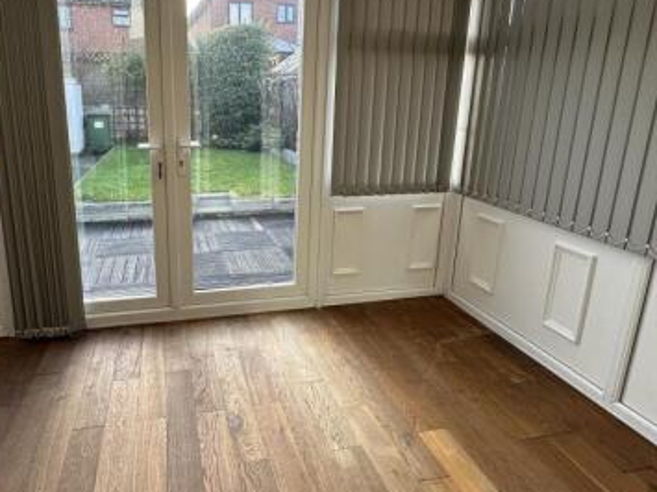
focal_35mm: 23
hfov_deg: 72.8
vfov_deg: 58.4
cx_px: 251
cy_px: 199
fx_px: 436
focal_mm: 2.22
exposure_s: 1/99
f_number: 2.2
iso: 64
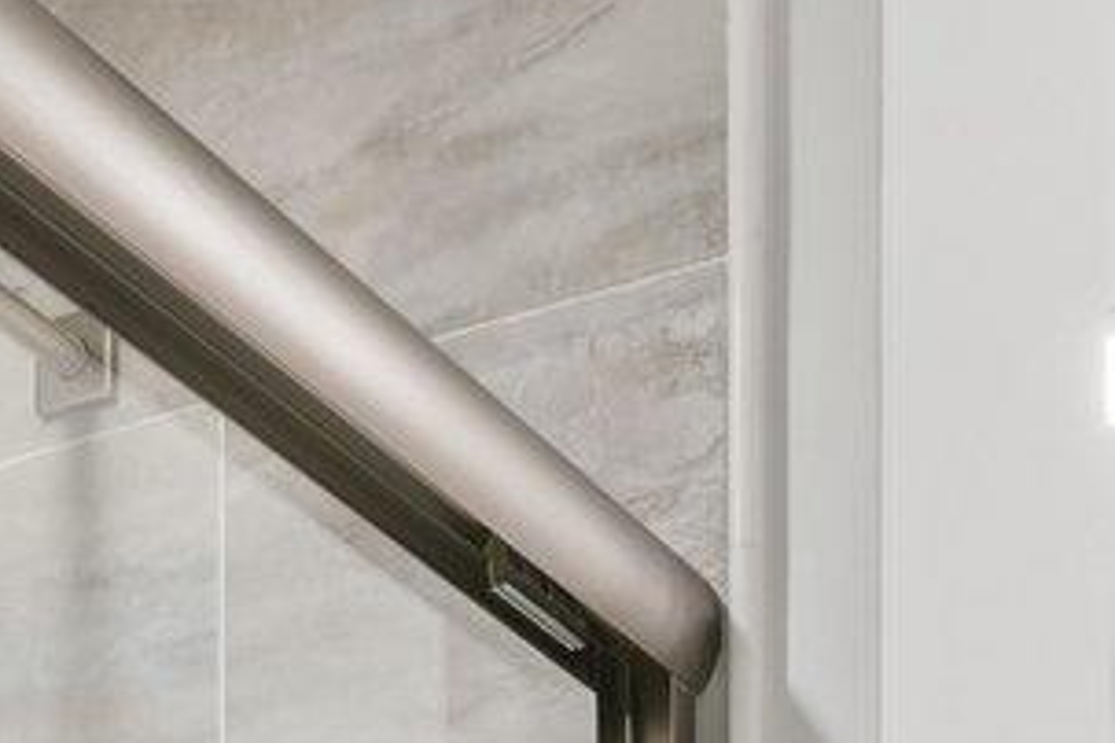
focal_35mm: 108
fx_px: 3345
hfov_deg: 18.9
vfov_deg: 10.0
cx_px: 585
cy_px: 2117
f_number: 8
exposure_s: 1/6
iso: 400
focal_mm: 16
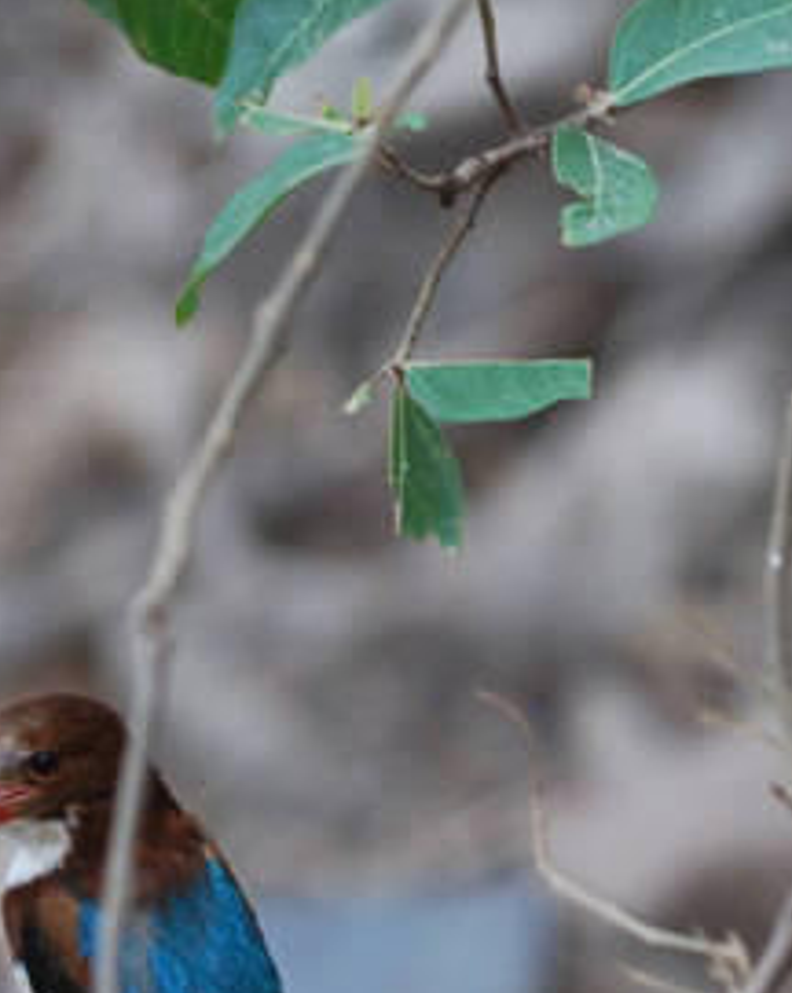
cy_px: 641
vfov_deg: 1.3
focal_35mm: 1458
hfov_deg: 1.1
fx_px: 42816
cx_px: 81
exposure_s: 1/200
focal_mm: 400
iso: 1100
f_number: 5.6
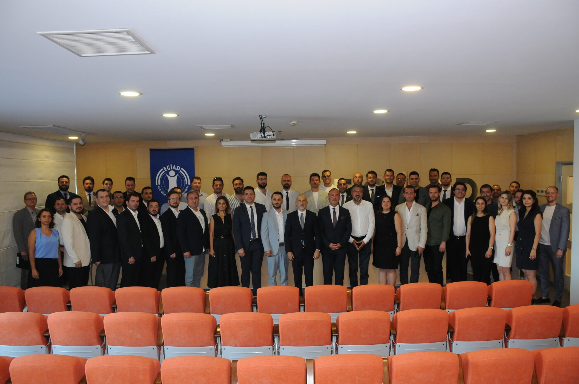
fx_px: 434
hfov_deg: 67.4
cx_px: 290
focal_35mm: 27
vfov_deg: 47.8
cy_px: 192
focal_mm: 18
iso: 1000
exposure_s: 1/60
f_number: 5
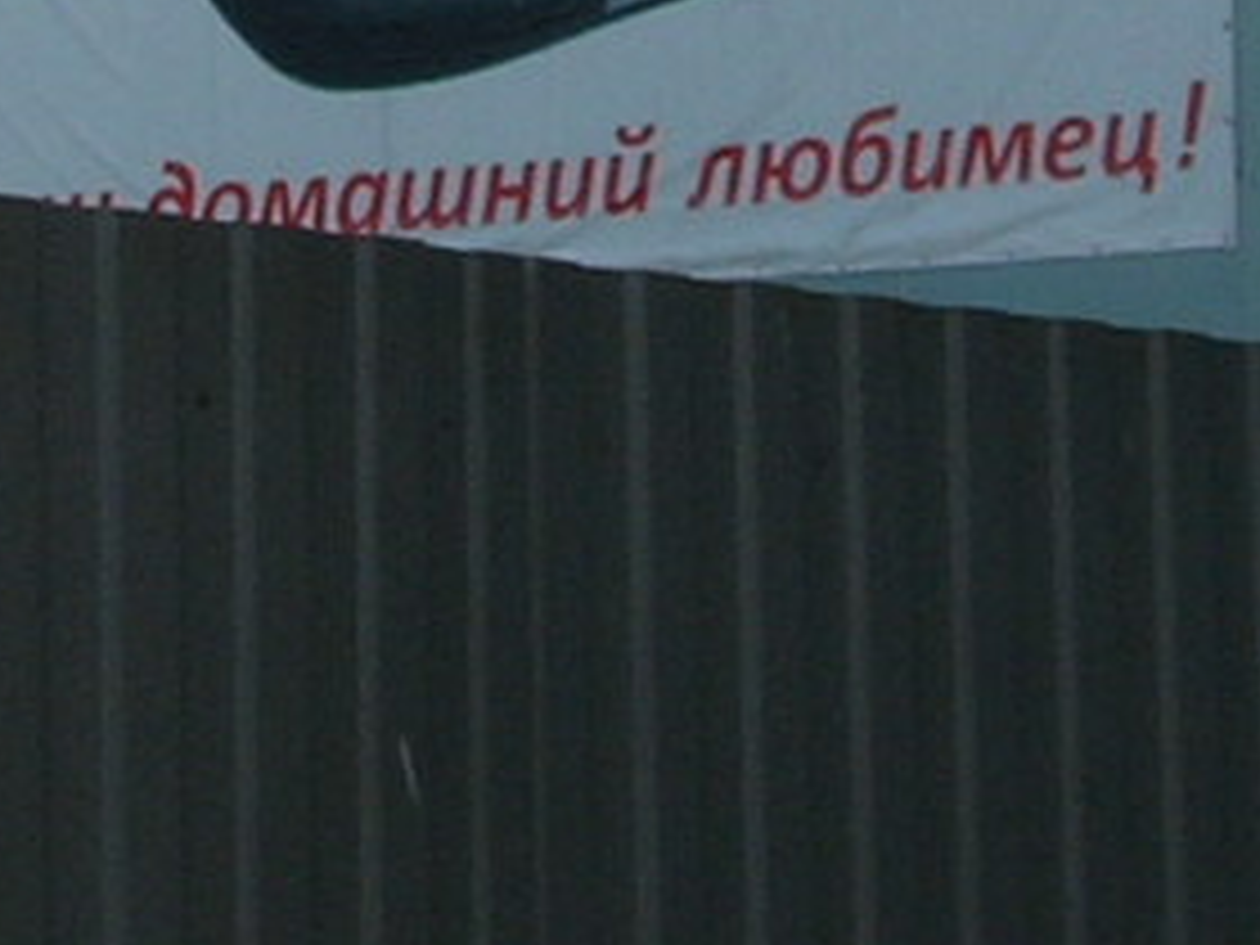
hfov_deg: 5.7
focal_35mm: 349
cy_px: -1030
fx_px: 12703
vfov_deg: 4.2
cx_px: 72
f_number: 5.9
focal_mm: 12.7
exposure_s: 1/104
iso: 64
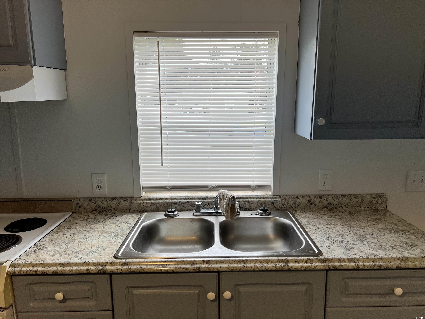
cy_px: 160
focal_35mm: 26
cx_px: 212
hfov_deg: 67.3
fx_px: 319
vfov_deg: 53.1
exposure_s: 1/431
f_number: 1.5
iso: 50
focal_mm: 5.7
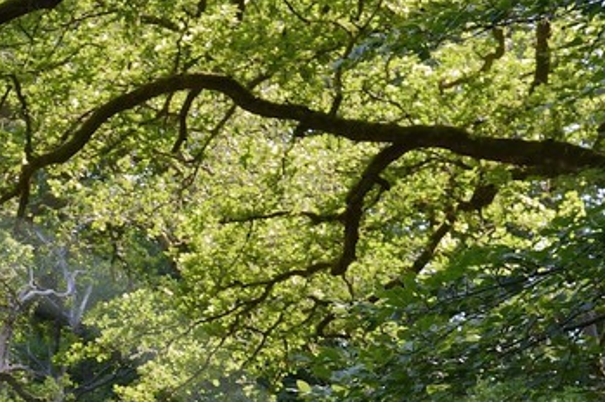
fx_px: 2921
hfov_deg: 11.4
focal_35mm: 174
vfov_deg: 7.5
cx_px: -255
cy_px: 884
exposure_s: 1/100
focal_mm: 38
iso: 400
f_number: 5.6
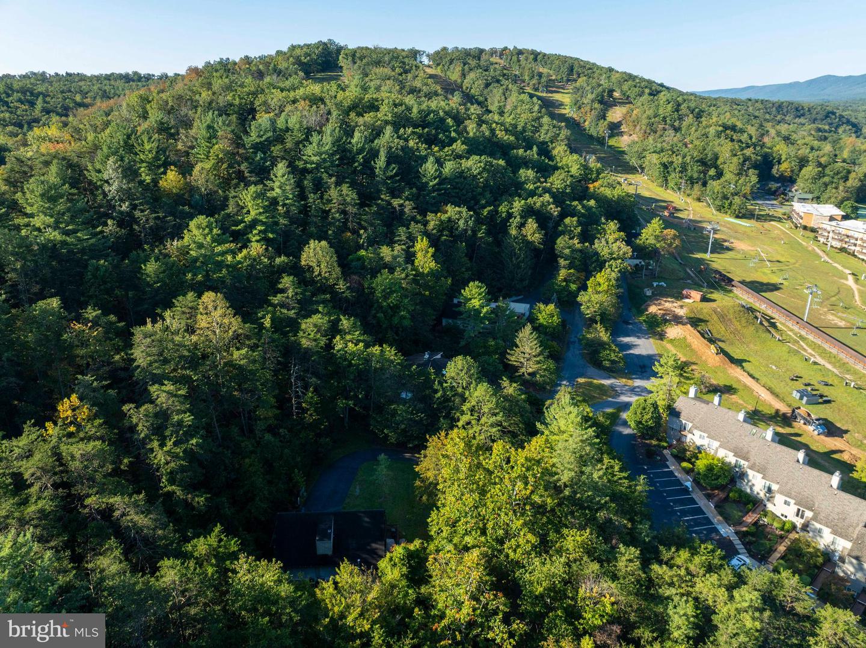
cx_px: 433
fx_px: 600
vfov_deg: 56.8
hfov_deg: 71.6
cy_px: 324
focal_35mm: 24
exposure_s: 1/1250
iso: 190
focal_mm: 12.29
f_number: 2.8
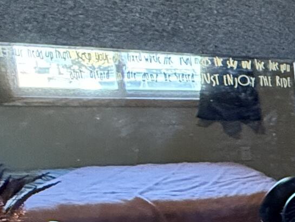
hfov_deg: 13.7
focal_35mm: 77
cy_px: 211
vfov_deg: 18.7
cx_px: 769
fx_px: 656
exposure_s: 1/60
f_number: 2.2
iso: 500
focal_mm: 2.22
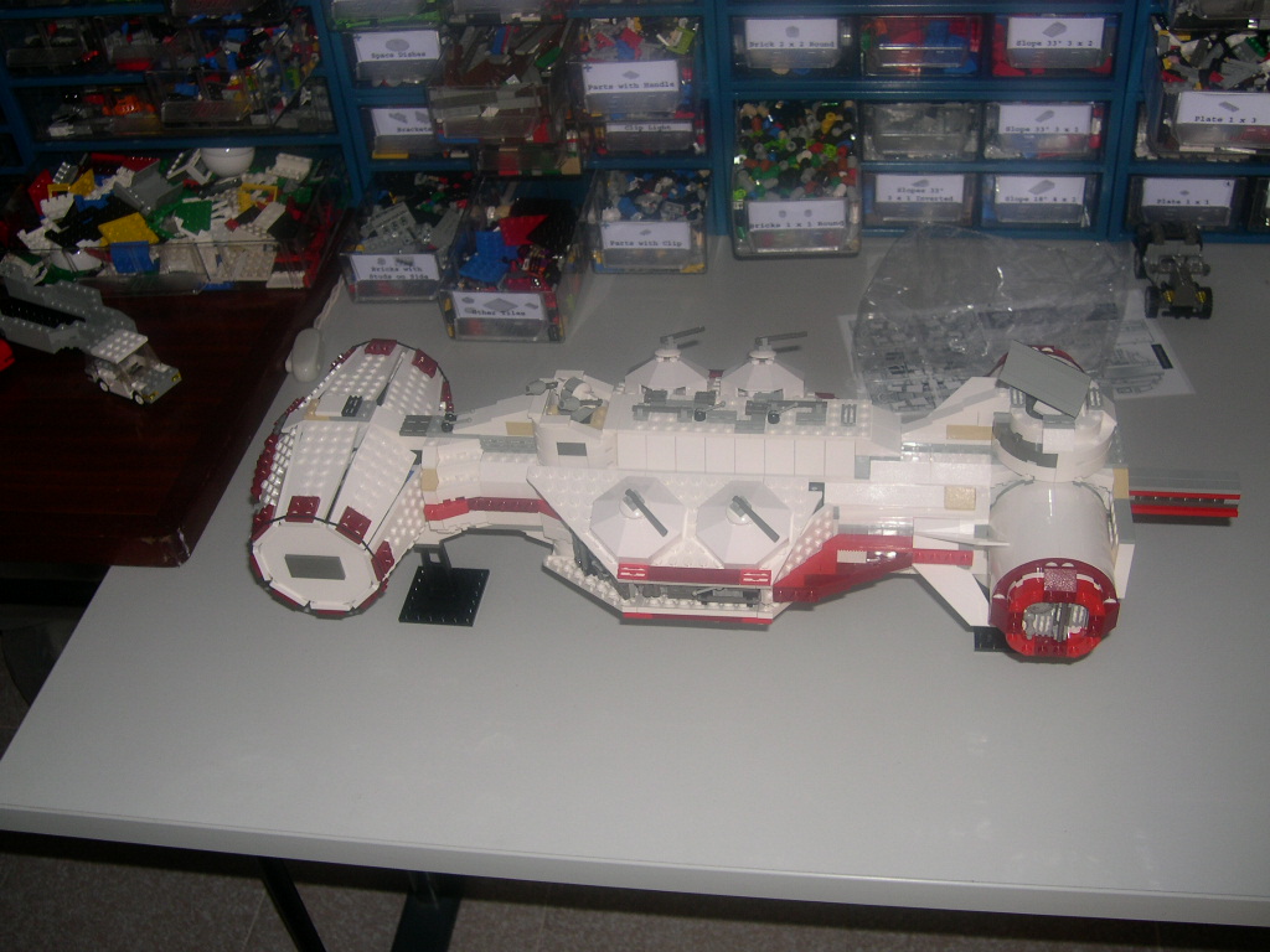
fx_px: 1394
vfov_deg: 37.7
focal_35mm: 38
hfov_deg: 49.0
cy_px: 476
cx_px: 635
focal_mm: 8
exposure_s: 1/60
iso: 100
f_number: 2.8
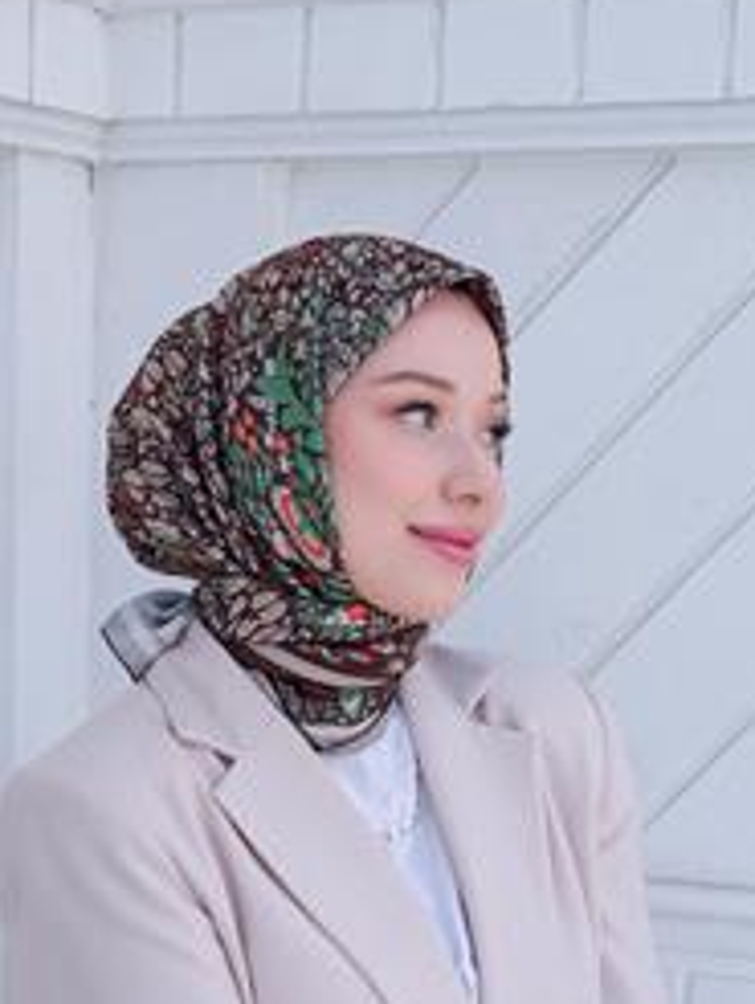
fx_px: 3455
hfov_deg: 12.4
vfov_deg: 16.2
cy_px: 1031
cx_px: 224
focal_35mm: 119
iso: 320
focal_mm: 70
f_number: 5.6
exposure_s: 1/220
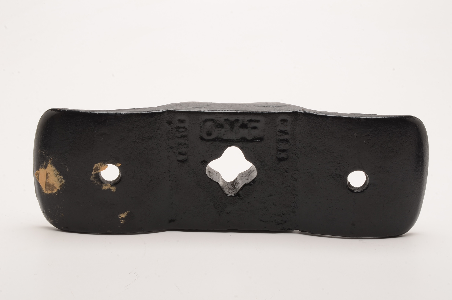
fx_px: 846
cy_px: 150
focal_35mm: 68
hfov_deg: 29.9
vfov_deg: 20.1
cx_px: 226
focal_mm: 45
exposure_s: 1/160
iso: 100
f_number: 25
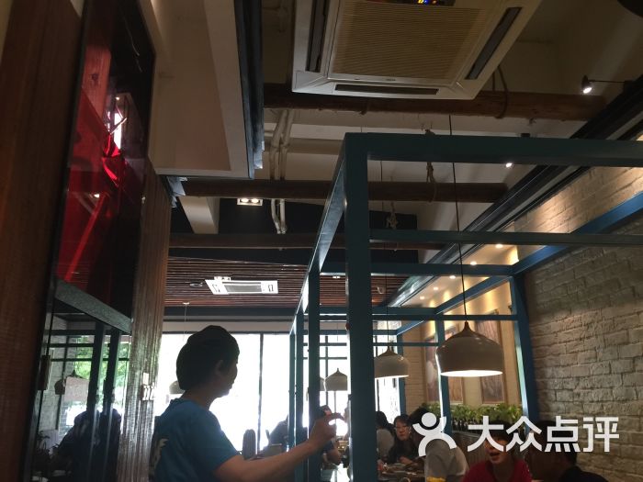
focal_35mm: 29
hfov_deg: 61.7
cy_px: 241
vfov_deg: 48.2
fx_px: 539
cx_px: 322
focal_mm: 4.15
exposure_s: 1/17
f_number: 2.2
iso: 64
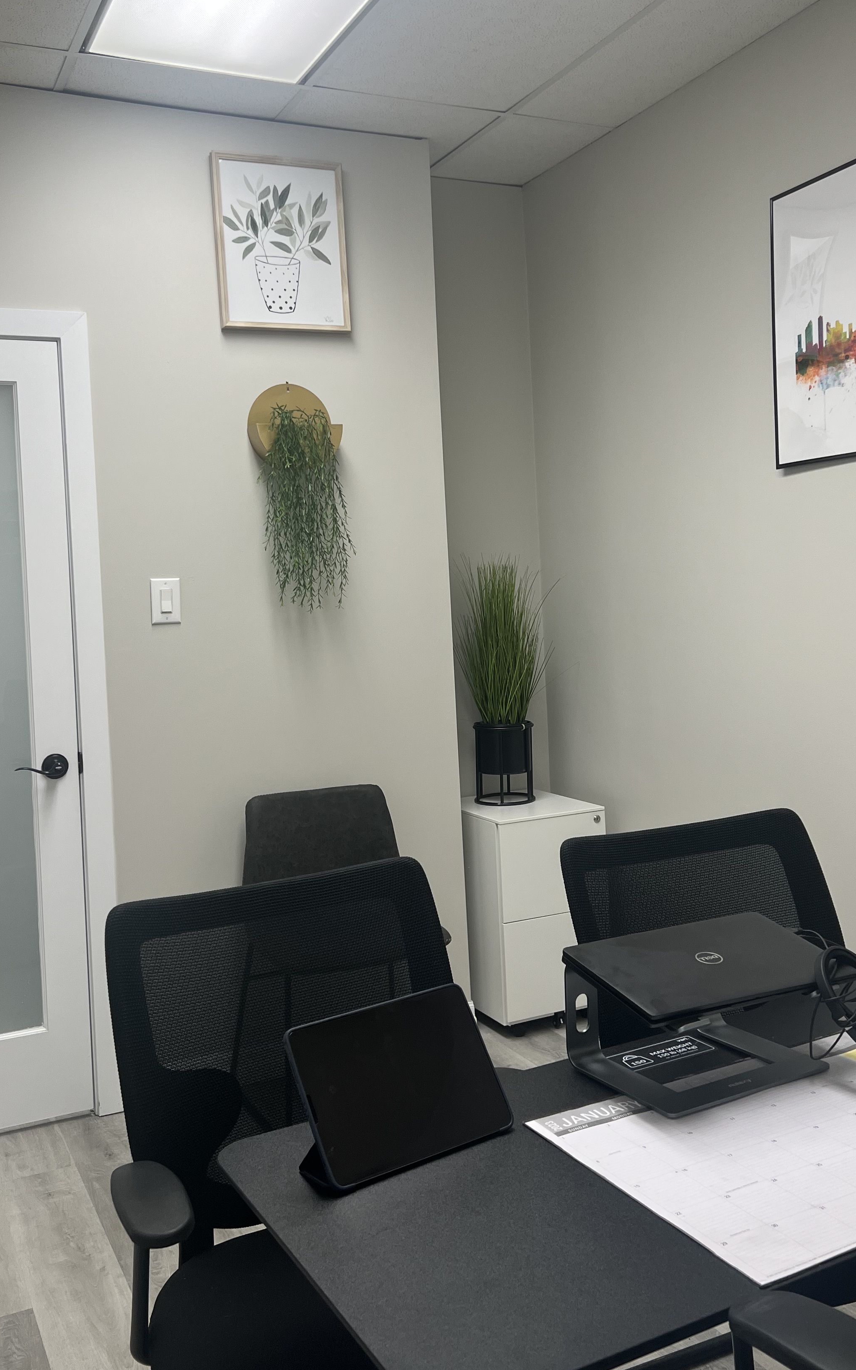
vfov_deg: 56.5
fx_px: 1269
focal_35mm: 34
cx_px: 463
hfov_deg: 37.3
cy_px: 599
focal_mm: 5.7
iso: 80
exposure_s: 1/120
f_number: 1.5
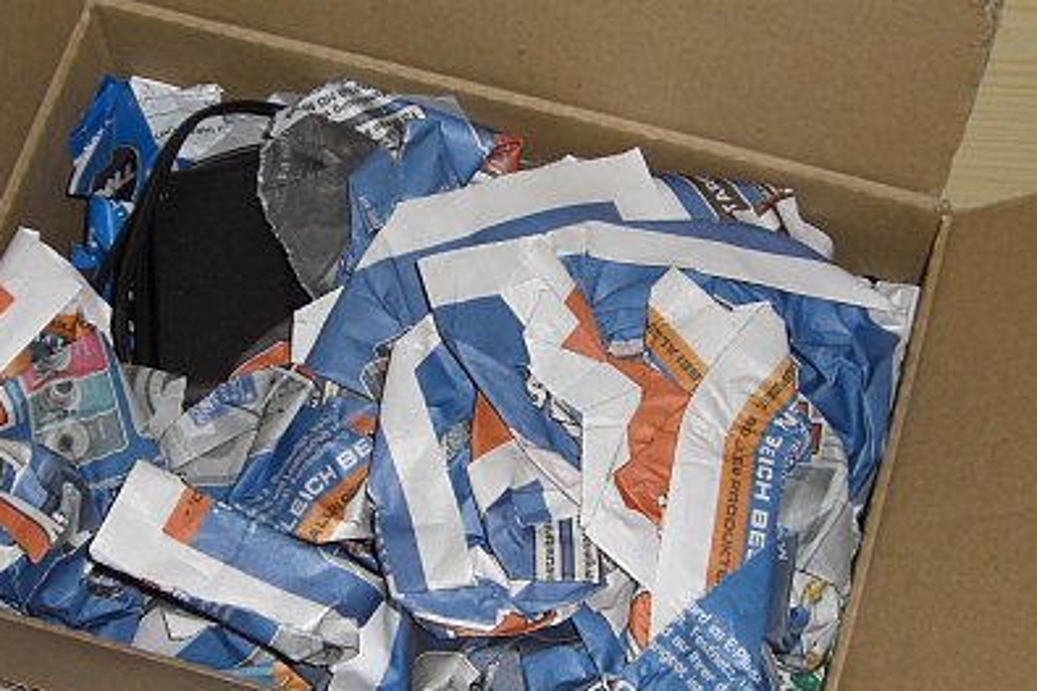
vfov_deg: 17.0
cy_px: 410
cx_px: 410
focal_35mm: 80
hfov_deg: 25.3
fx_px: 2303
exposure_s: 1/60
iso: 100
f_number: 2.7
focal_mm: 6.2
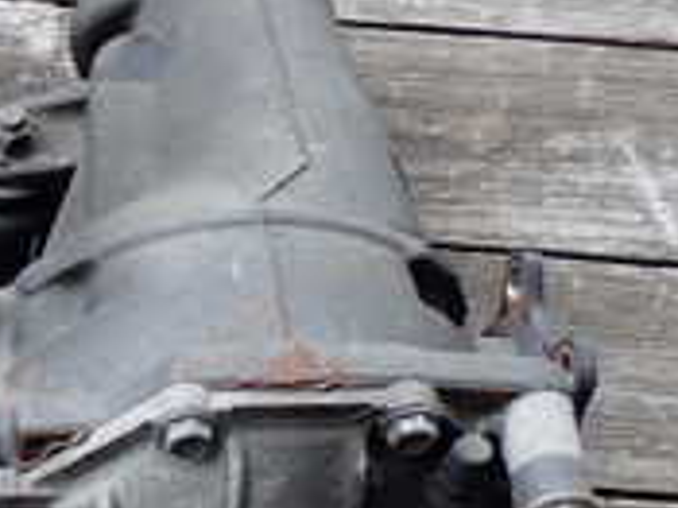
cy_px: 578
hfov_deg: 16.7
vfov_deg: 13.2
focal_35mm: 110
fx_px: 2153
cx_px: -248
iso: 100
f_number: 3.2
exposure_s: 1/125
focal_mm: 5.79
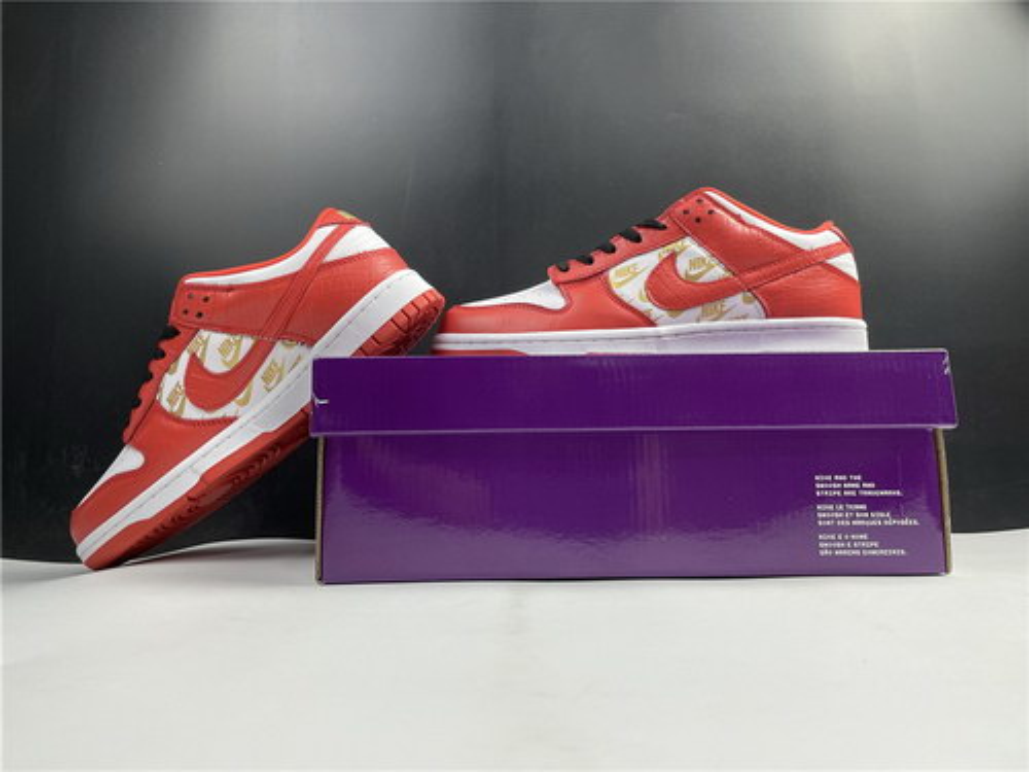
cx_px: 514
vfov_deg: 53.1
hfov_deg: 67.3
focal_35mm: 26
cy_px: 386
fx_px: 773
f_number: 1.6
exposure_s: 1/100
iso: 80
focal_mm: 4.2
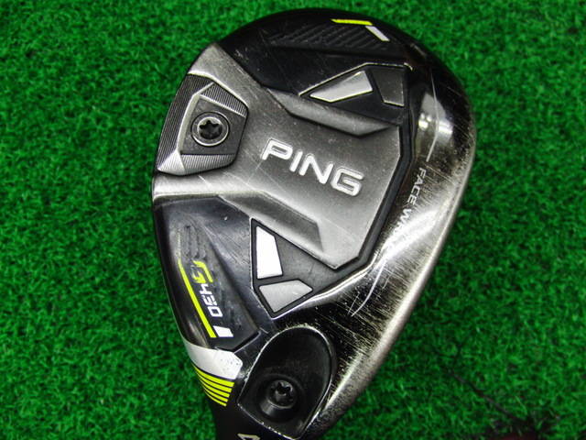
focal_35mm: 37
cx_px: 293
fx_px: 626
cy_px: 220
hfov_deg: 50.1
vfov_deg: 38.7
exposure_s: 1/50
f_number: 3.6
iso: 400
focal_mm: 6.42
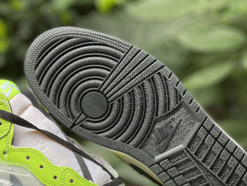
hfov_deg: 16.9
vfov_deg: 12.7
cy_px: 168
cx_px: 81
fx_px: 828
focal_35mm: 116
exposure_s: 1/121
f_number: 2.2
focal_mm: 7.5
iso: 50
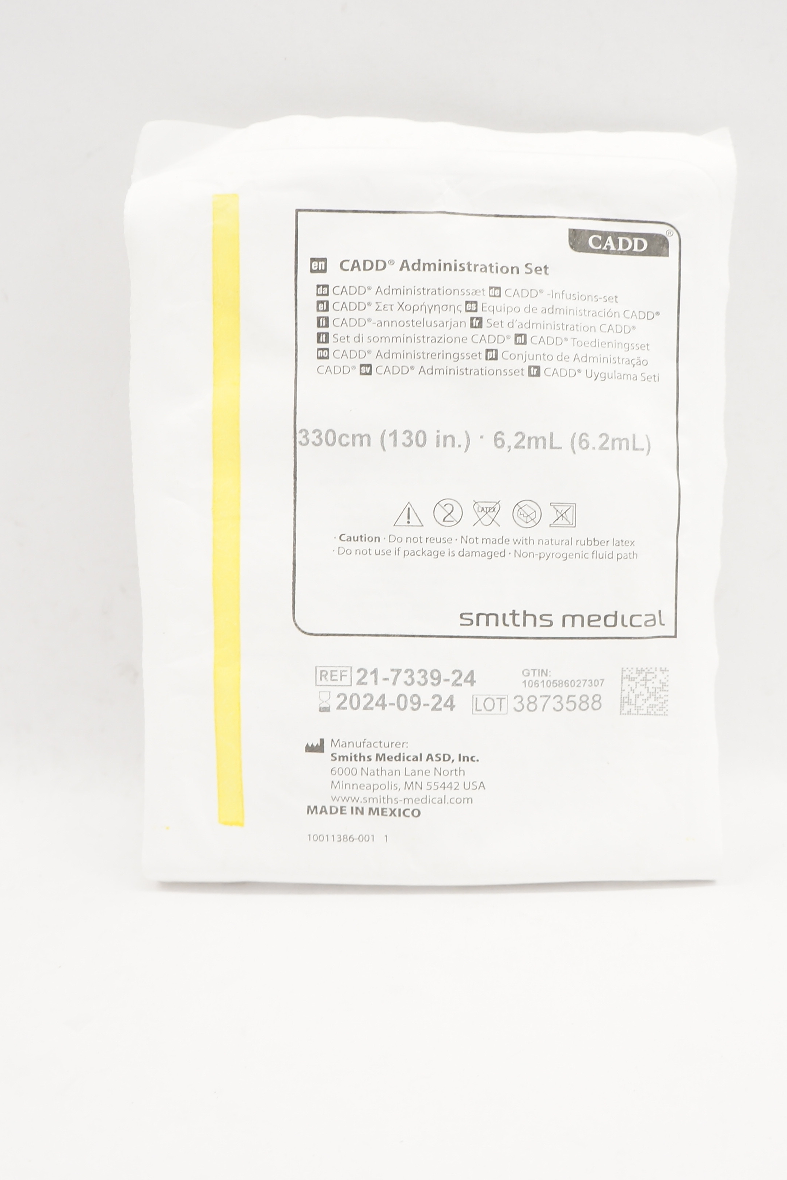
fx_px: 1344
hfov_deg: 32.5
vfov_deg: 47.4
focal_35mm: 41
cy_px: 588
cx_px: 479
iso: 400
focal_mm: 18
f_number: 5.6
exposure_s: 1/60
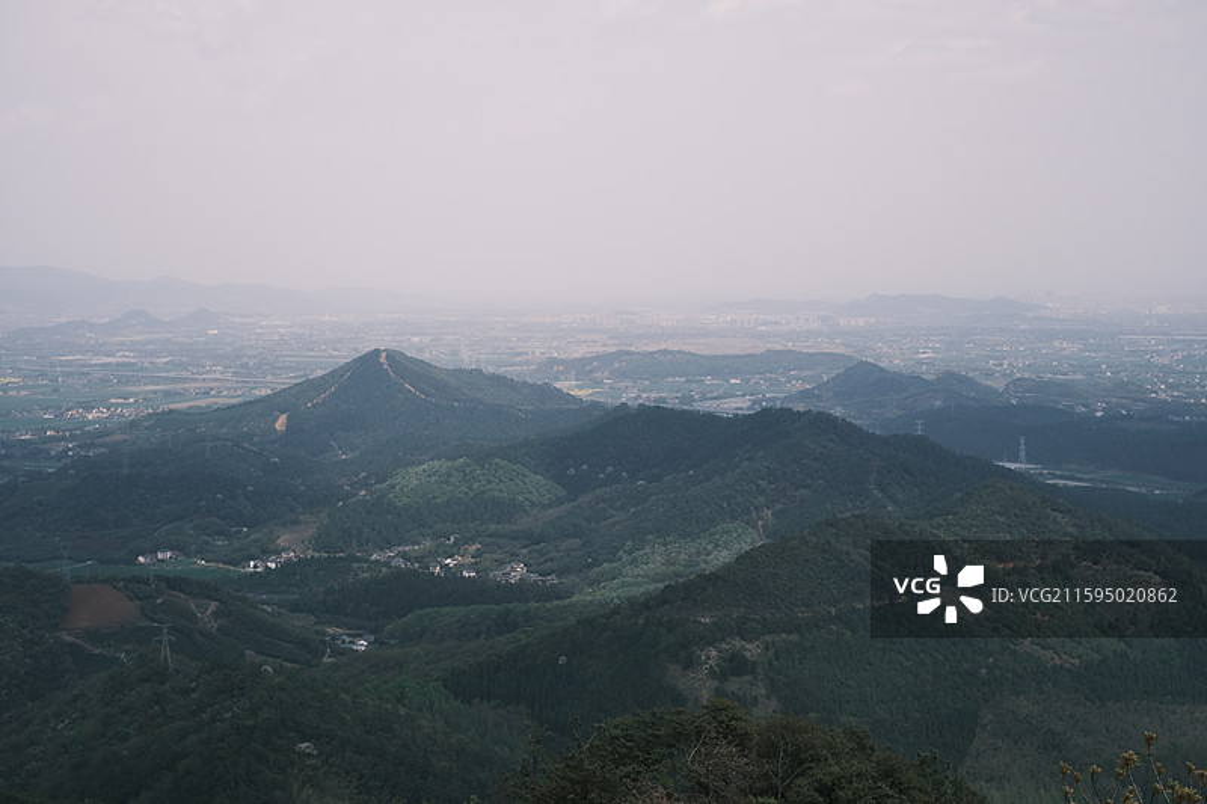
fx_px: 1776
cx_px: 604
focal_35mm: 53
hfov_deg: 37.5
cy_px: 402
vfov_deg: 25.5
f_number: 7.1
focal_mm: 35
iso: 160
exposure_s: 1/500
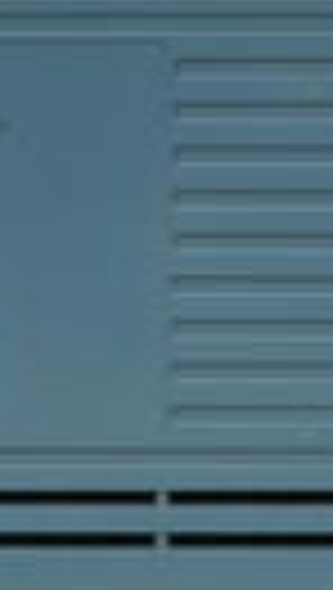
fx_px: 7589
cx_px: -216
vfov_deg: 4.4
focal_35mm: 485
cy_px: 248
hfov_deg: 2.5
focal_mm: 73
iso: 400
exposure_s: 1/6
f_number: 11
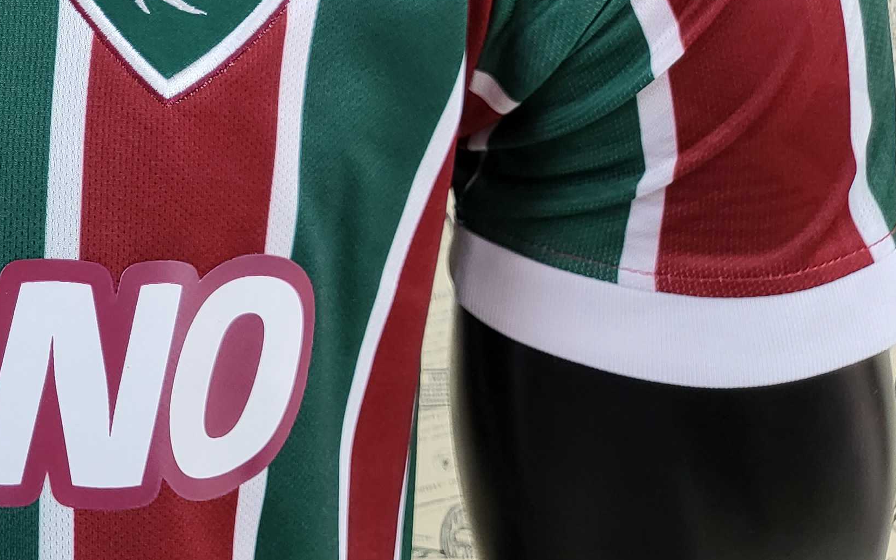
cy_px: -27
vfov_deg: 18.8
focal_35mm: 67
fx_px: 1636
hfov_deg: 27.4
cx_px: -147
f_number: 1.8
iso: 100
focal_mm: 4.25
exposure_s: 1/100
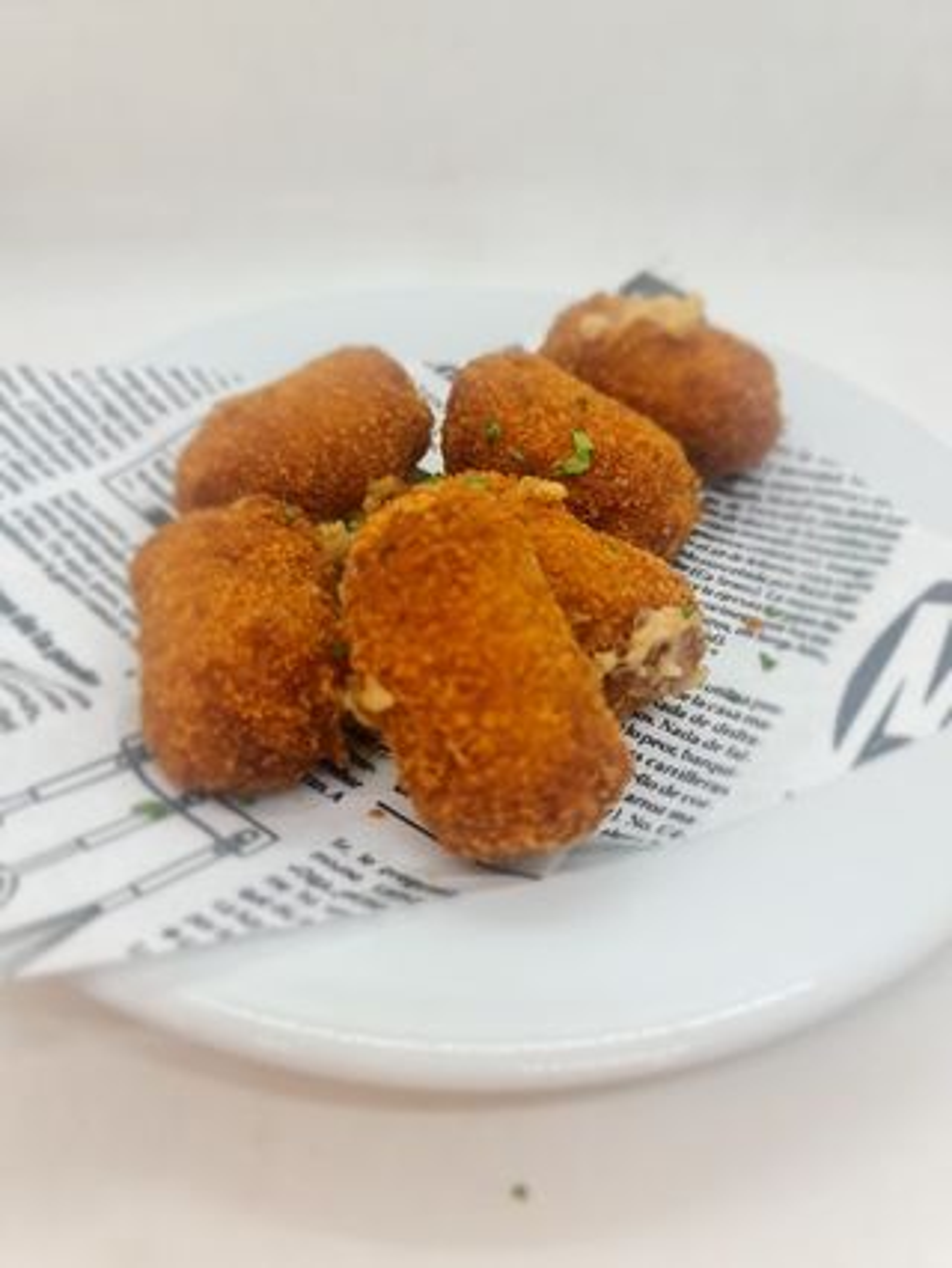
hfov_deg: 54.9
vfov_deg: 69.4
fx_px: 916
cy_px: 634
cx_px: 476
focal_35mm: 25
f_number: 1.8
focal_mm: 7
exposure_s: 1/50
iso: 50
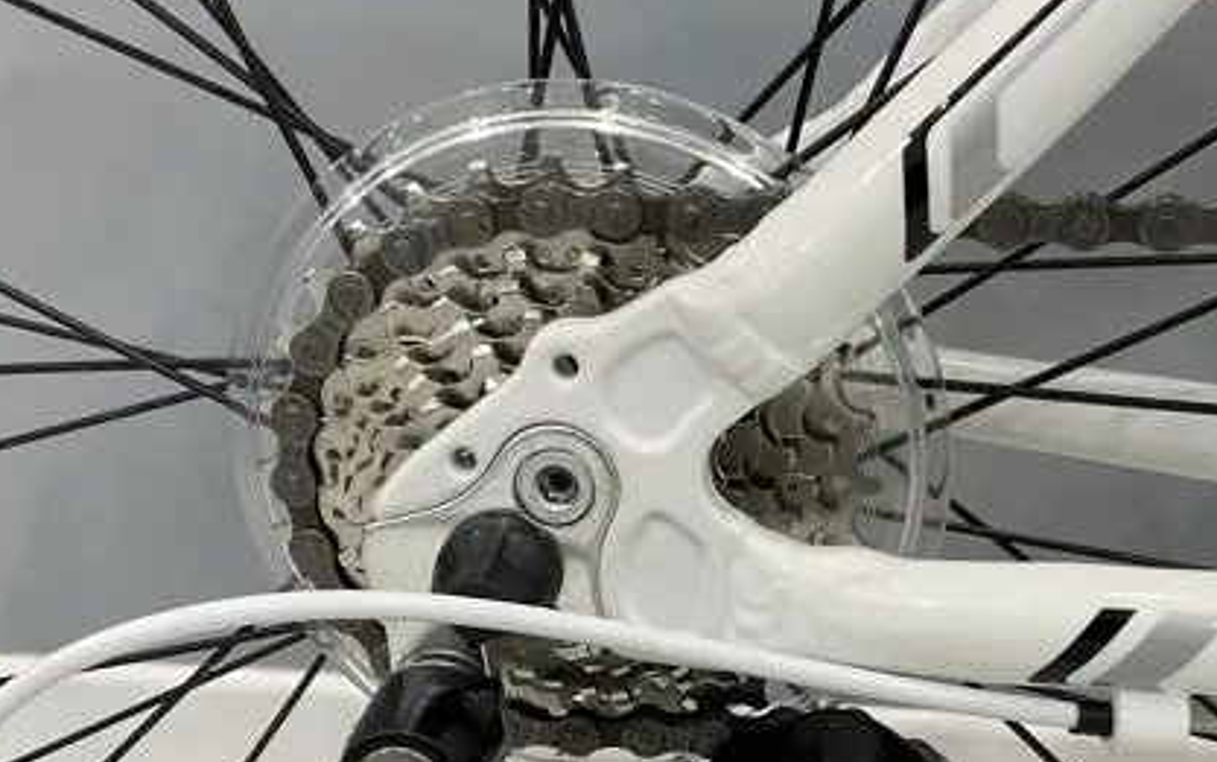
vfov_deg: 21.7
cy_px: 628
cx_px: 759
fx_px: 1958
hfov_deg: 34.4
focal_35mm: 59
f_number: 1.8
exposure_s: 1/50
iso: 80
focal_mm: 3
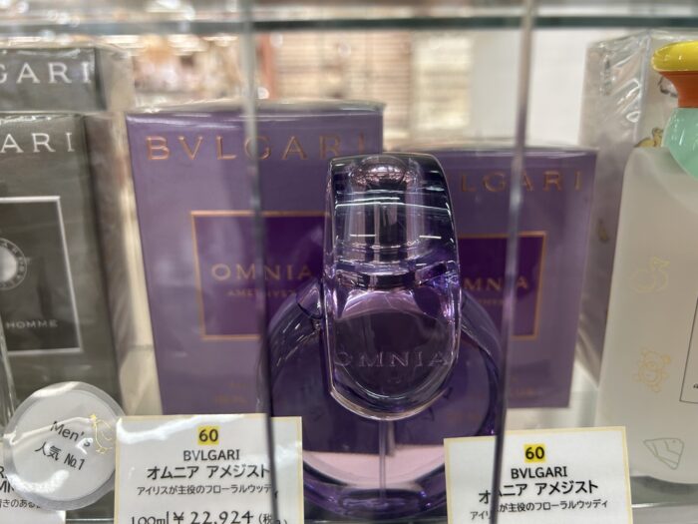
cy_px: 262
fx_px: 524
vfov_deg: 53.1
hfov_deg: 67.3
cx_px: 349
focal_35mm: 26
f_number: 1.5
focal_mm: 5.7
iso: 80
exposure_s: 1/100
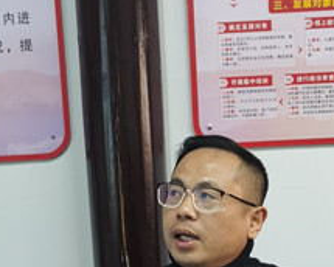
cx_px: 200
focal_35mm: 98
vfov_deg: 15.3
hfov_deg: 19.5
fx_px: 969
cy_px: 293
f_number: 1.6
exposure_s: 1/50
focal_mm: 5.56
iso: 160
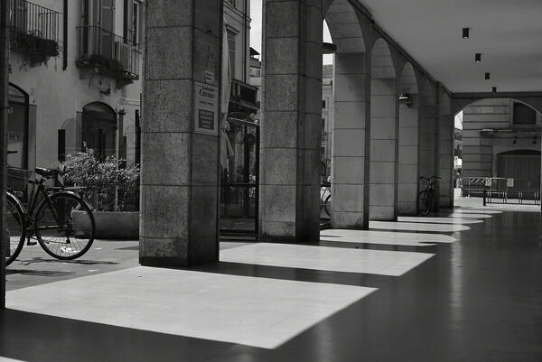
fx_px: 753
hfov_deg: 39.6
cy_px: 181
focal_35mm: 50
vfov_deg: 27.0
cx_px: 271
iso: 100
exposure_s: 1/500
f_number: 6.3
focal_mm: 50
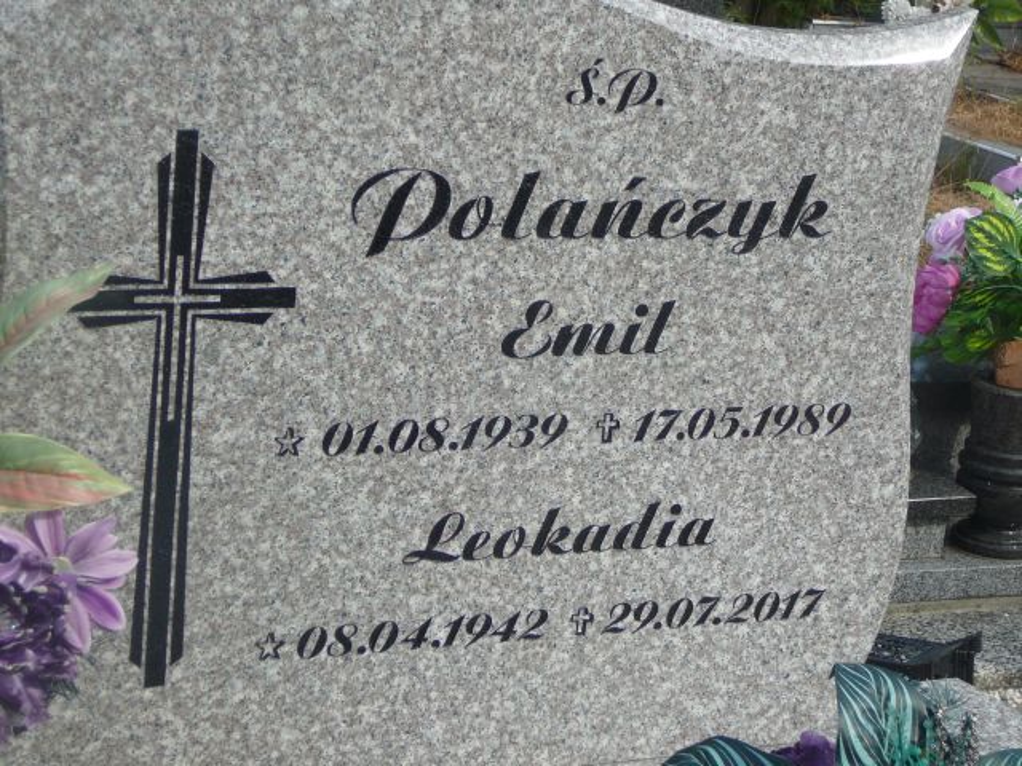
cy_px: 383
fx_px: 2273
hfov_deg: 25.3
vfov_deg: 19.1
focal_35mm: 77
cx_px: 511
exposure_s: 1/640
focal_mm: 11.5
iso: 80
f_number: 3.7
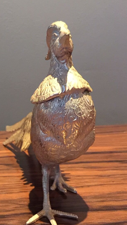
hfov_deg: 24.0
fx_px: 281
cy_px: 119
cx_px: -9
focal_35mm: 47
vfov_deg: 43.7
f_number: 2.2
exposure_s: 1/8
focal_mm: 4.15
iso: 250
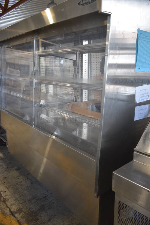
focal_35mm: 30
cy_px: 109
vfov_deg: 61.9
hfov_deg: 43.7
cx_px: 73
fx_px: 187
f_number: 3.5
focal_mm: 18
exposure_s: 1/125
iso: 1100
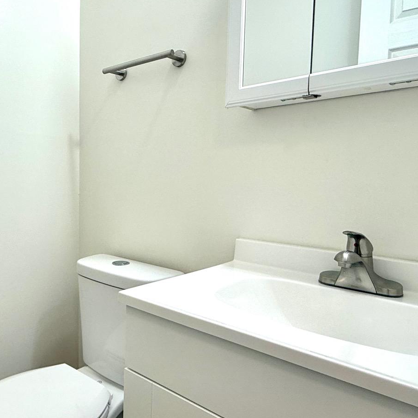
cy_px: 209
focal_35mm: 28
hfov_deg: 55.1
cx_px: 115
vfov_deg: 57.3
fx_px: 383
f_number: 2.2
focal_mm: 2.22
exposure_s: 1/124
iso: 50
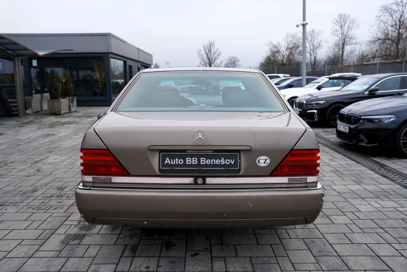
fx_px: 339
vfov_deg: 43.6
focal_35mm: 30
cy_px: 136
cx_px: 204
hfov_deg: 61.9
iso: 100
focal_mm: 30
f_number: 4
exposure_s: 1/60
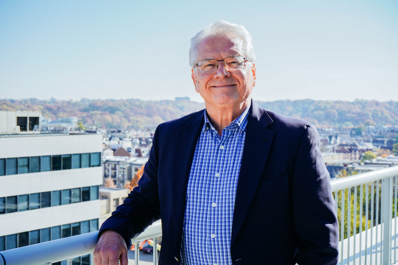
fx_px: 630
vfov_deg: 23.8
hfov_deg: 35.1
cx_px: 199
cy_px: 132
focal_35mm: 57
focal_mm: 57
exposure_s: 1/125
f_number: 10
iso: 100
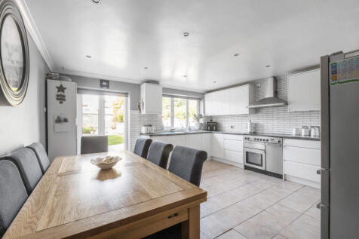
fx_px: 150
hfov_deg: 100.4
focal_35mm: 15
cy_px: 120
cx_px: 180
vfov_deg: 77.3
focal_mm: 15
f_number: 11
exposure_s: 1/10
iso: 400
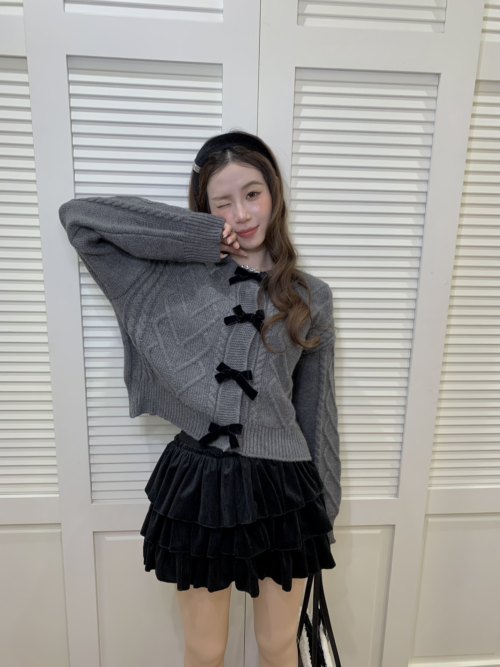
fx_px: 501
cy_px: 334
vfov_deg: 67.3
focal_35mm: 26
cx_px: 250
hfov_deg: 53.1
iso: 50
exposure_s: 1/50
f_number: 1.8
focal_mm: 4.25
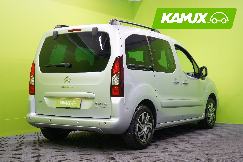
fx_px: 378
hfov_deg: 35.6
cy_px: 81
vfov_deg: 24.2
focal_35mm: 56
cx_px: 122
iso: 500
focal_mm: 56
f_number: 5
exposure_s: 1/30
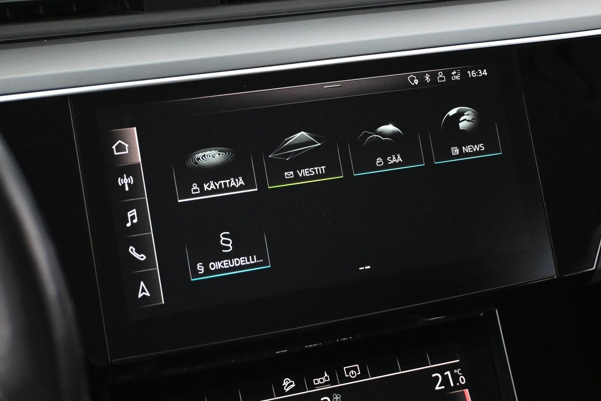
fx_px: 1068
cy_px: 166
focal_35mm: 64
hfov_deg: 31.4
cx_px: 295
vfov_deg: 21.2
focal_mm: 32.5
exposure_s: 1/60
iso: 9000
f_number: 5
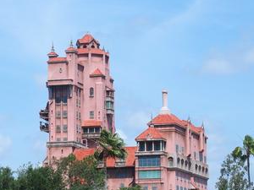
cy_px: 128
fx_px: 1101
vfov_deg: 9.9
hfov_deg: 13.1
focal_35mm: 150
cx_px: 81
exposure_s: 1/800
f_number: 4.5
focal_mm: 21.2
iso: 100
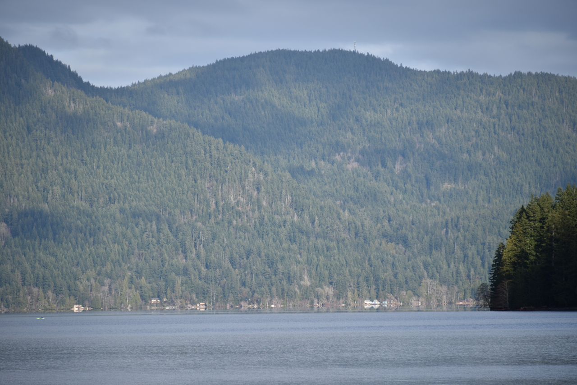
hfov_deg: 8.9
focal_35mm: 230
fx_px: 3687
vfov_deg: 6.0
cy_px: 192
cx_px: 288
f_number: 5.6
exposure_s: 1/500
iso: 160
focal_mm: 230
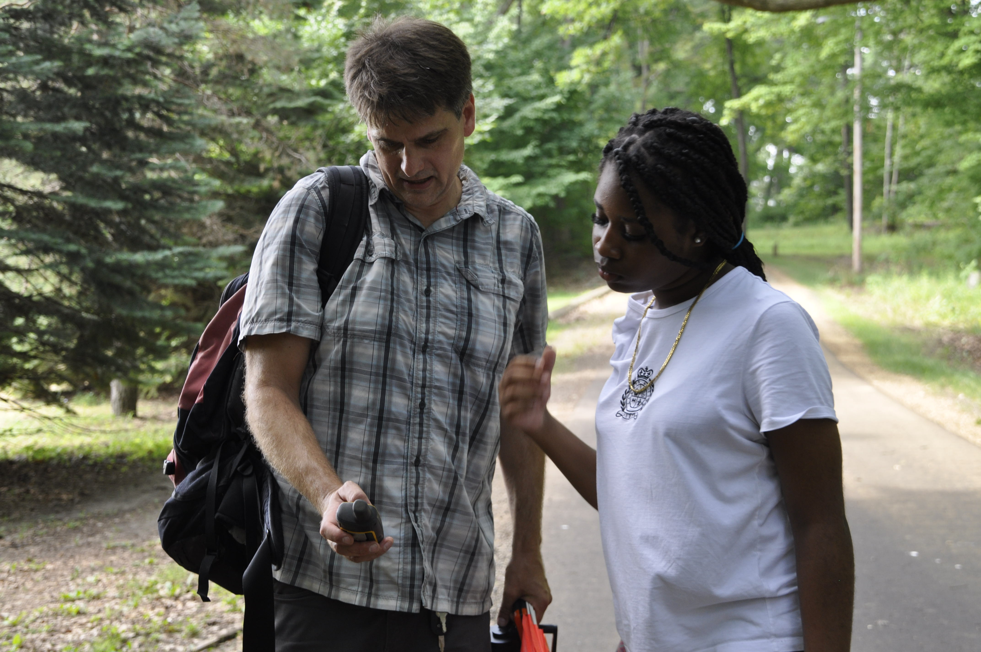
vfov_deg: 23.7
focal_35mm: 57
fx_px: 1551
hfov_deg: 35.1
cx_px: 490
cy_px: 326
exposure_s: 1/100
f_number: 5
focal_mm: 38
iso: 400
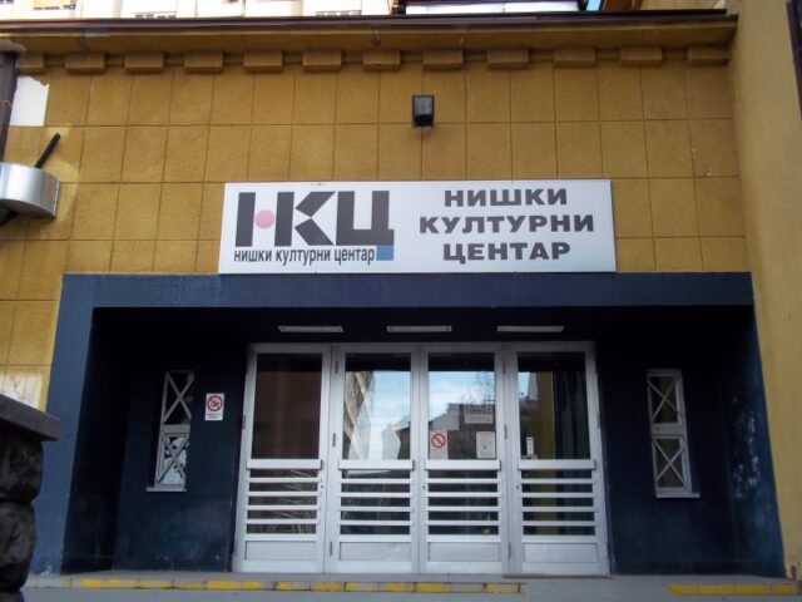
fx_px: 834
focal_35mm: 36
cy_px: 301
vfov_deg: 39.7
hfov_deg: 51.4
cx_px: 401
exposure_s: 1/200
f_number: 3.1
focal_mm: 6.5
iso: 80
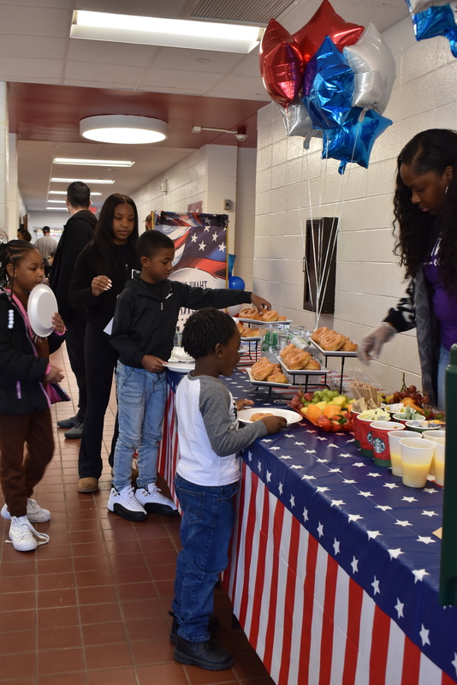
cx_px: 228
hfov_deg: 35.5
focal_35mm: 38
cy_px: 342
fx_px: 713
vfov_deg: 51.3
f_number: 7.1
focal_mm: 25
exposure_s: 1/40
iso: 640
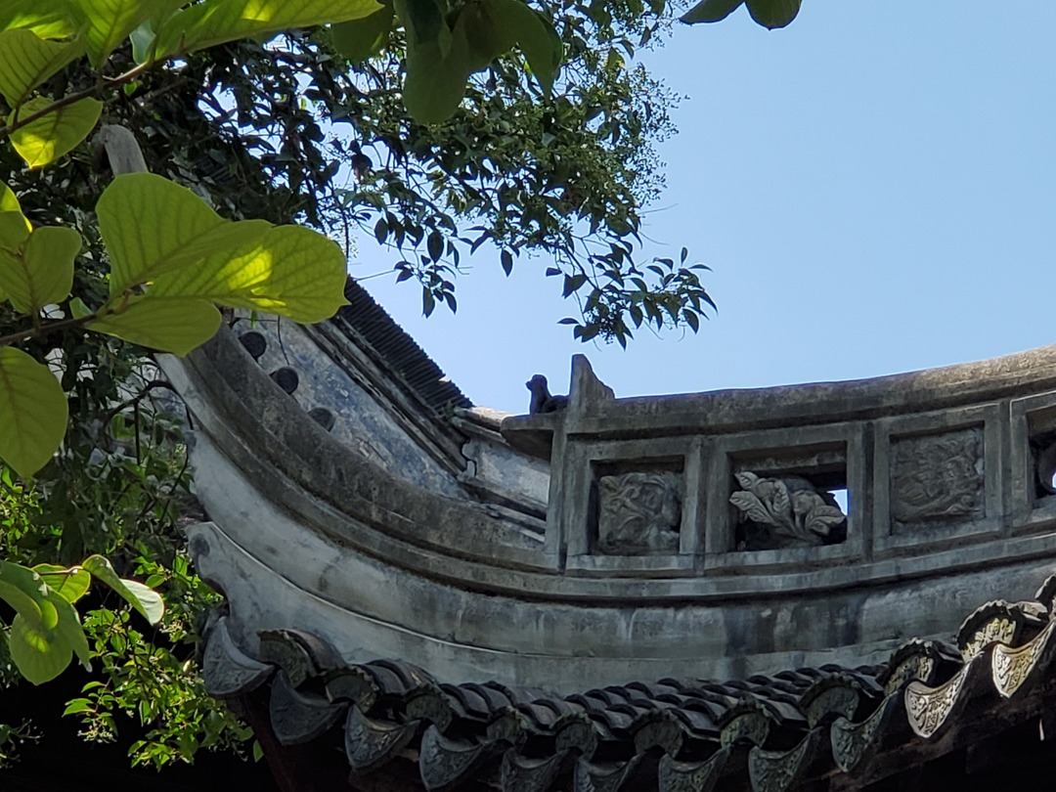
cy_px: 396
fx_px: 1586
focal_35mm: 52
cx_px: 528
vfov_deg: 28.0
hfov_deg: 36.8
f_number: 2.4
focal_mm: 6
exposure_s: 1/563
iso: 50
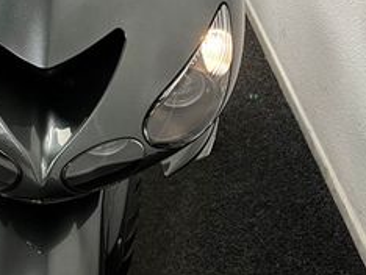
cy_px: 69
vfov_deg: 20.6
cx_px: 52
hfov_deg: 26.6
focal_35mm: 71
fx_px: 751
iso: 160
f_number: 1.6
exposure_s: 1/50
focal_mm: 5.1
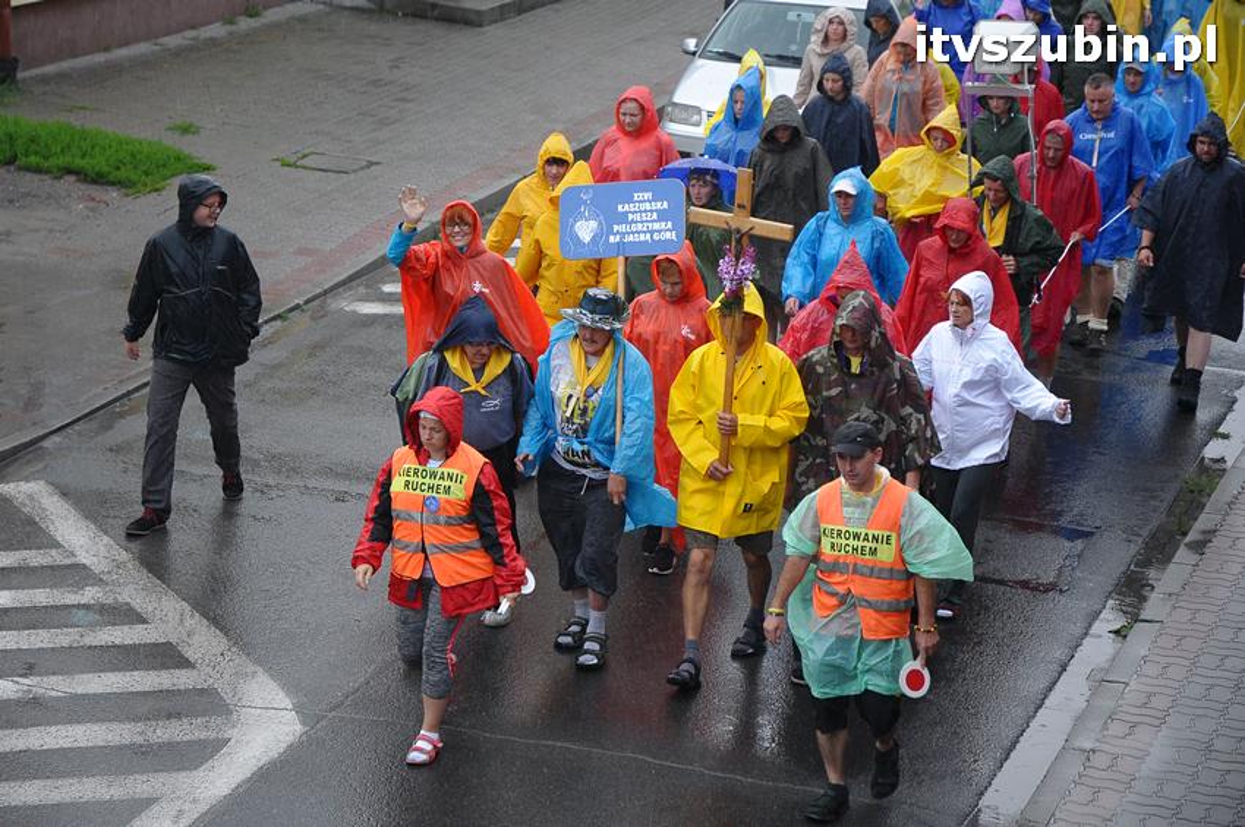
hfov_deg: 19.5
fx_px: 3628
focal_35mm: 105
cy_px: 414
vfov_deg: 13.0
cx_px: 622
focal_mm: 70
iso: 800
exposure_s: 1/320
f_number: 4.5
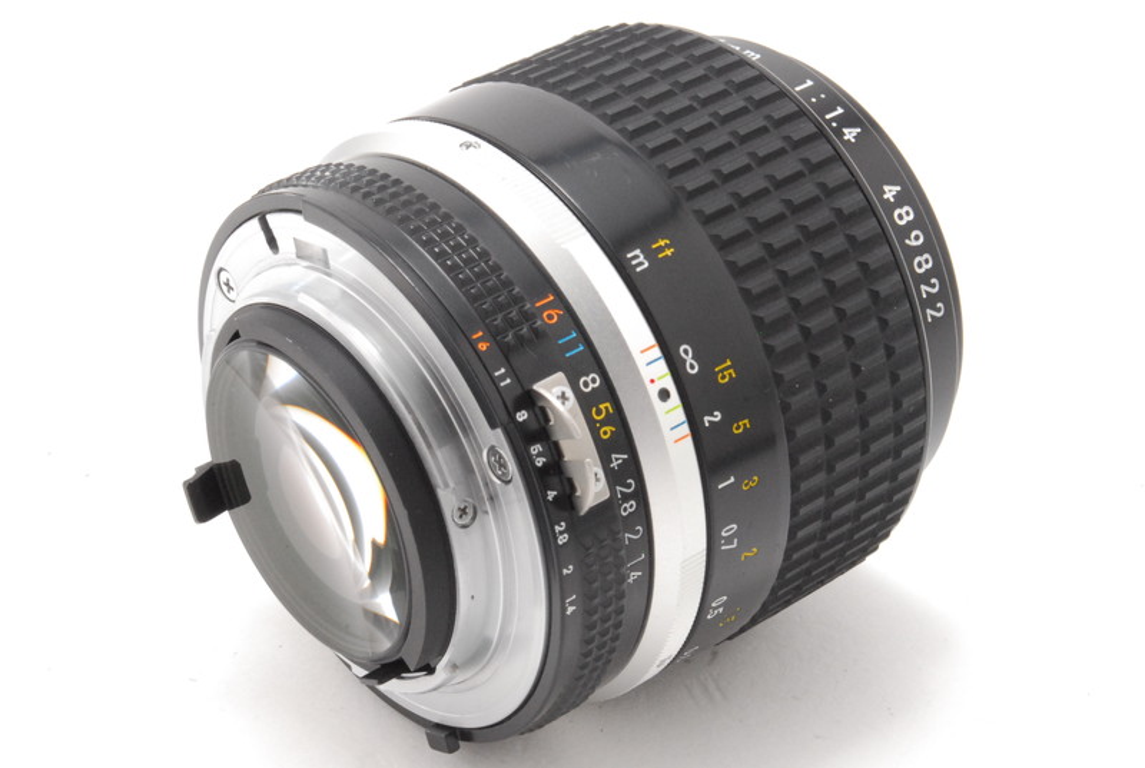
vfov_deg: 16.6
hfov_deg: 24.6
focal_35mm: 82
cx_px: 572
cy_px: 384
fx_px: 2629
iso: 1250
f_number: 29
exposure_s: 1/250
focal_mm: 55
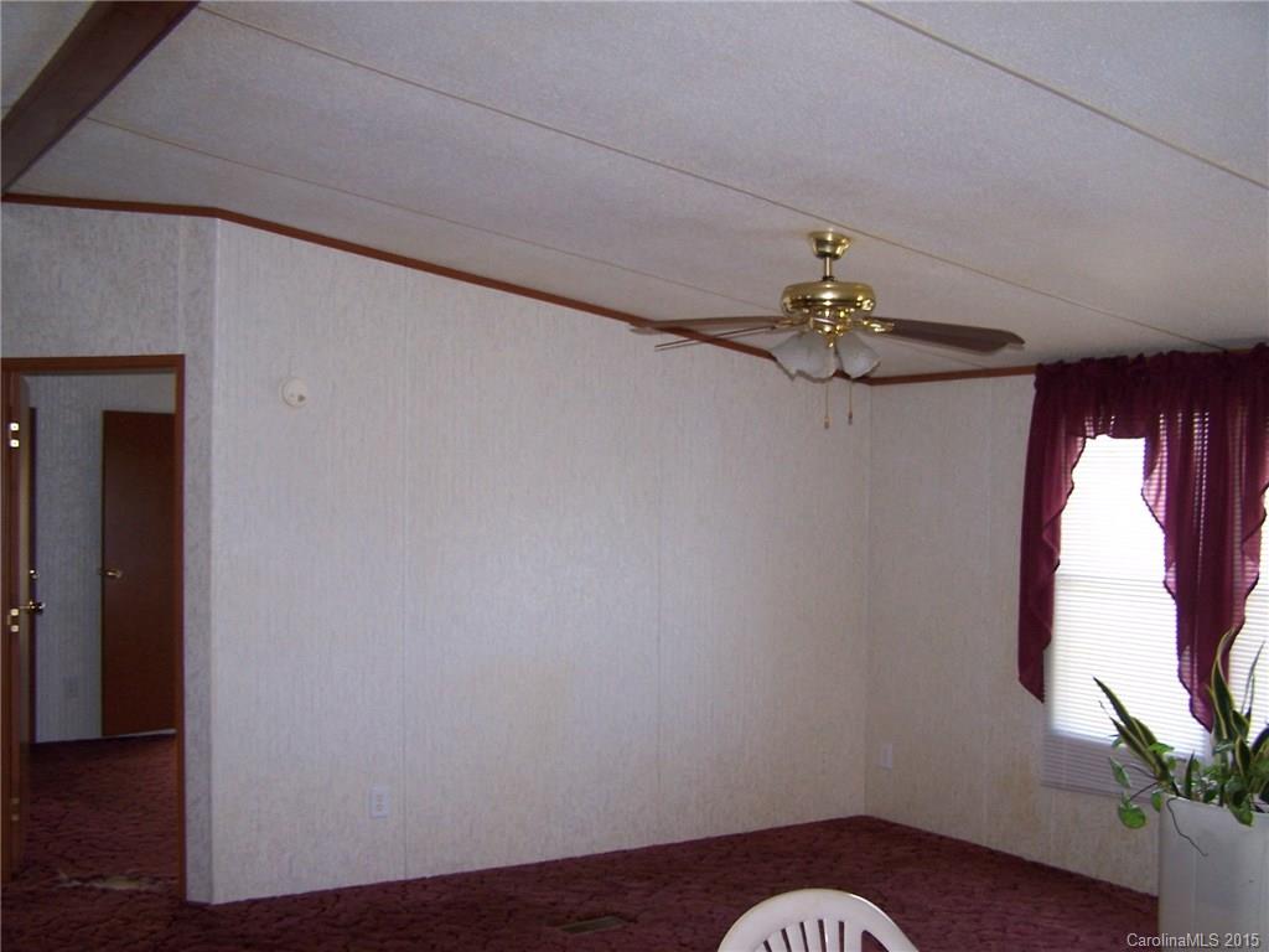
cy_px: 476
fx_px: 1393
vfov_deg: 37.7
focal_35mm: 38
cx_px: 634
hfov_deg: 49.0
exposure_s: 1/60
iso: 140
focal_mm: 6.3
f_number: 2.8
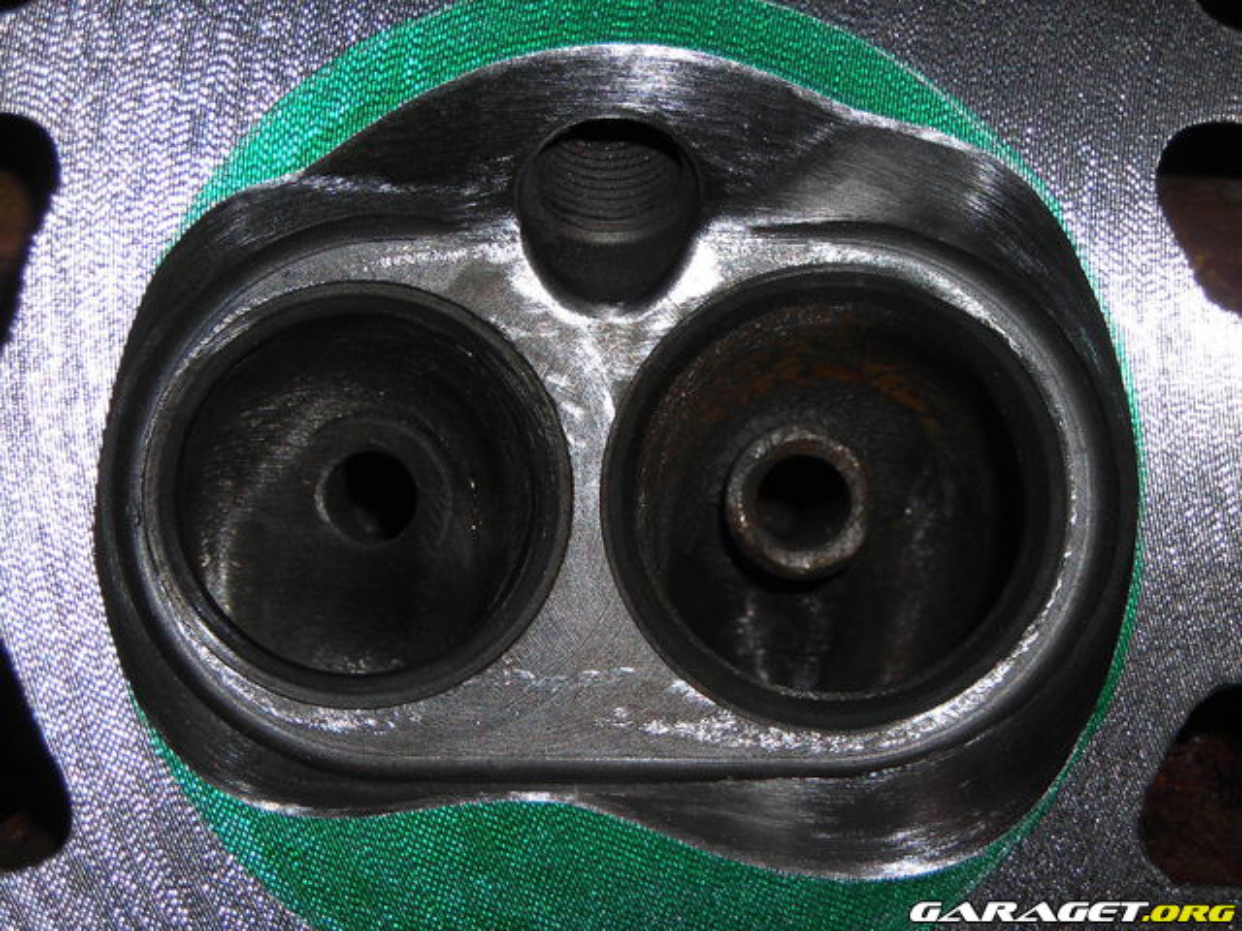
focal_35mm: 103
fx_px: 3696
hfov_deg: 19.1
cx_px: 621
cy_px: 466
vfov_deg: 14.4
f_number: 9.9
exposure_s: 1/60.1
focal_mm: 17
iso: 50
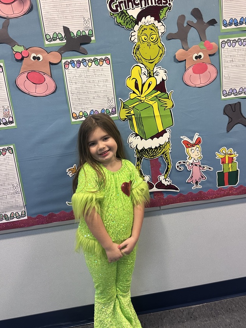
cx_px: 140
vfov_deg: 61.3
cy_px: 137
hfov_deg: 48.1
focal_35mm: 29
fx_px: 275
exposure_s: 1/120
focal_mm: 6.86
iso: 200
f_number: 1.78
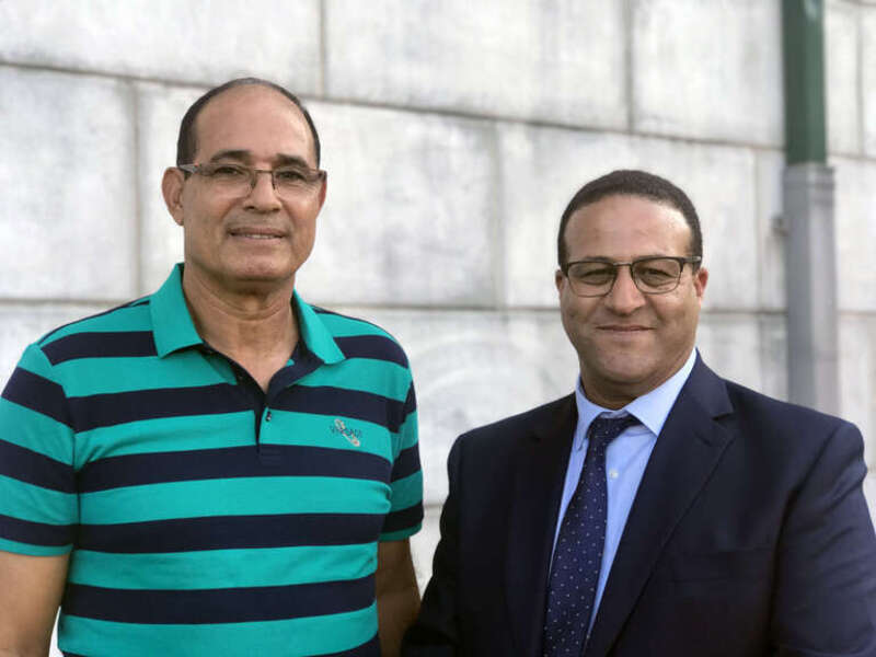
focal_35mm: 57
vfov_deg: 25.7
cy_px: 328
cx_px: 438
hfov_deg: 33.8
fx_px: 1442
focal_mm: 6.6
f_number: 2.8
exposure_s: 1/136
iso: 20
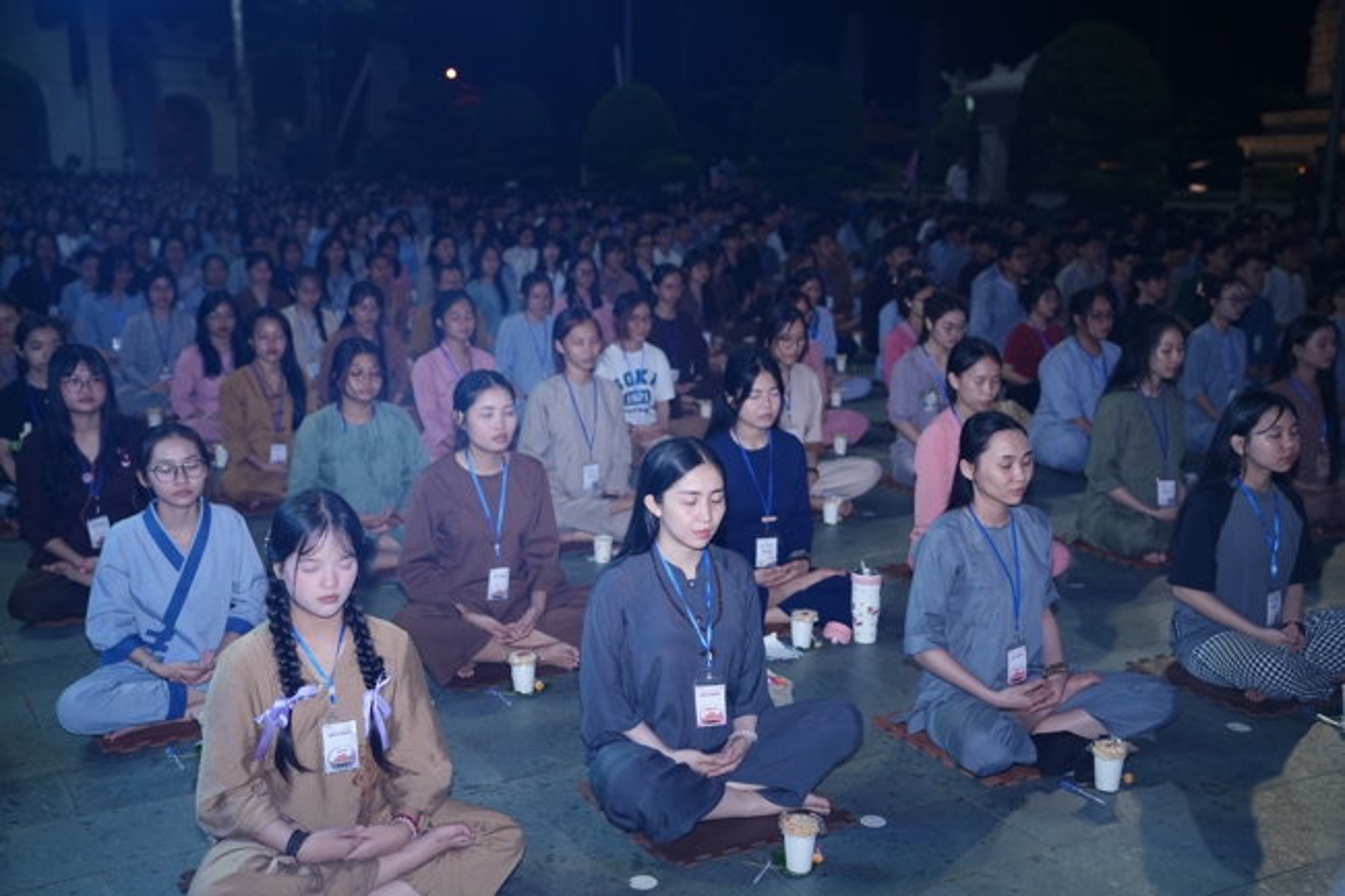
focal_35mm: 41
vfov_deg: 32.6
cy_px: 448
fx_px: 1531
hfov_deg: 47.4
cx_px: 672
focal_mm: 41
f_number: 2.8
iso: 800
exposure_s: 1/160
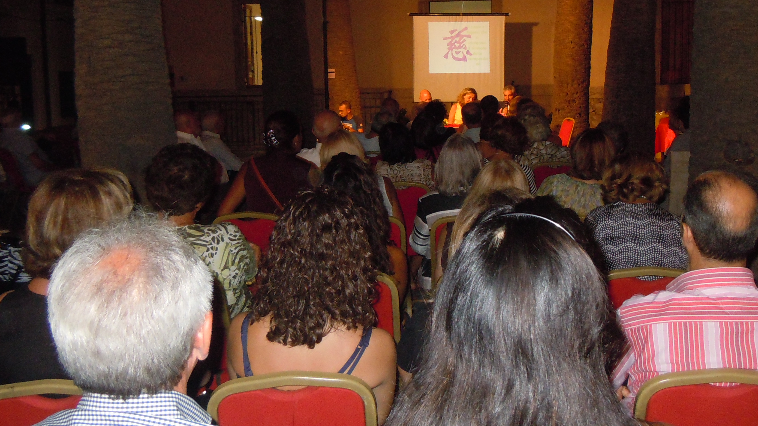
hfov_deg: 47.2
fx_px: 864
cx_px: 431
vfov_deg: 27.7
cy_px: 176
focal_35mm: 43
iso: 400
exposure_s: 1/30
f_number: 3.5
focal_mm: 5.4
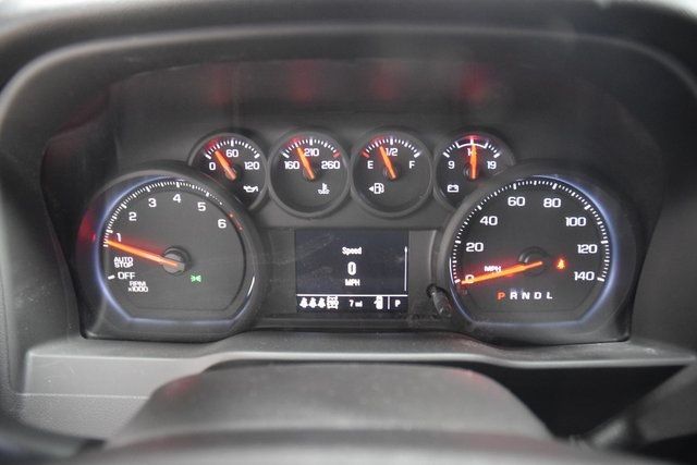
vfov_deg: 48.0
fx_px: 523
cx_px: 348
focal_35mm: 27
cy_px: 232
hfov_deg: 67.4
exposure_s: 1/10
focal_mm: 18
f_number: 3.5
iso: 3200
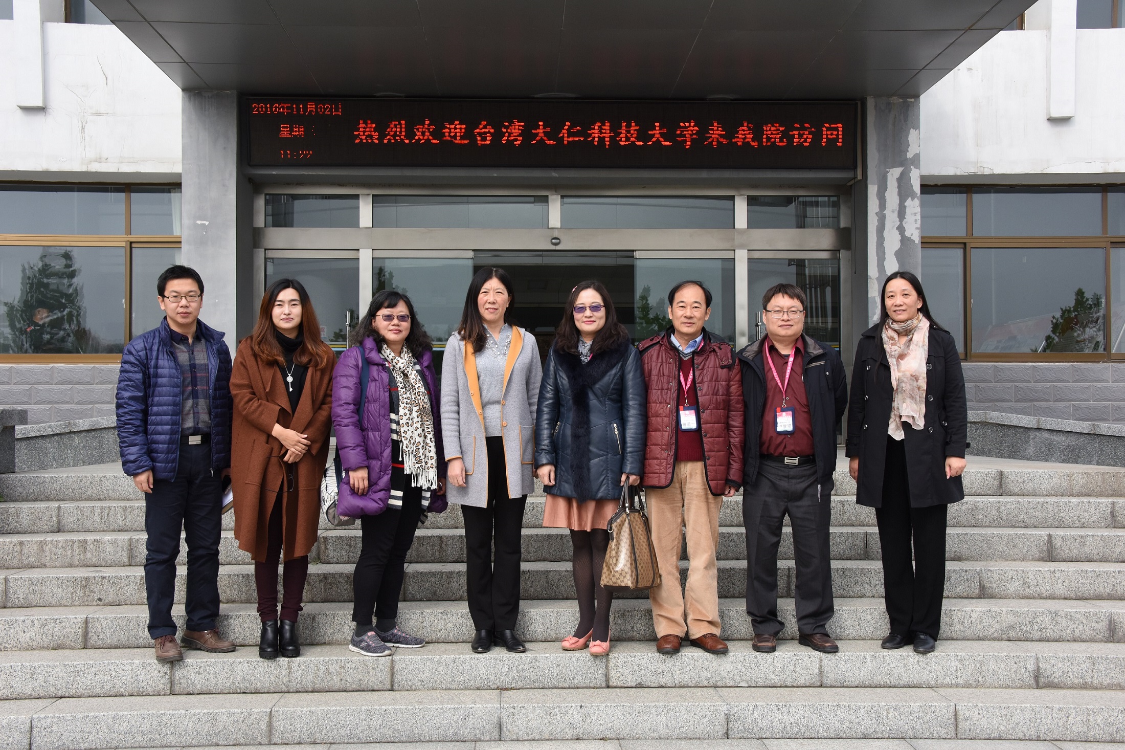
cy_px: 375
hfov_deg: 48.5
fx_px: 1250
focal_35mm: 40
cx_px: 562
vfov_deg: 33.4
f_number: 11
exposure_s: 1/500
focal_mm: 40
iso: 1000
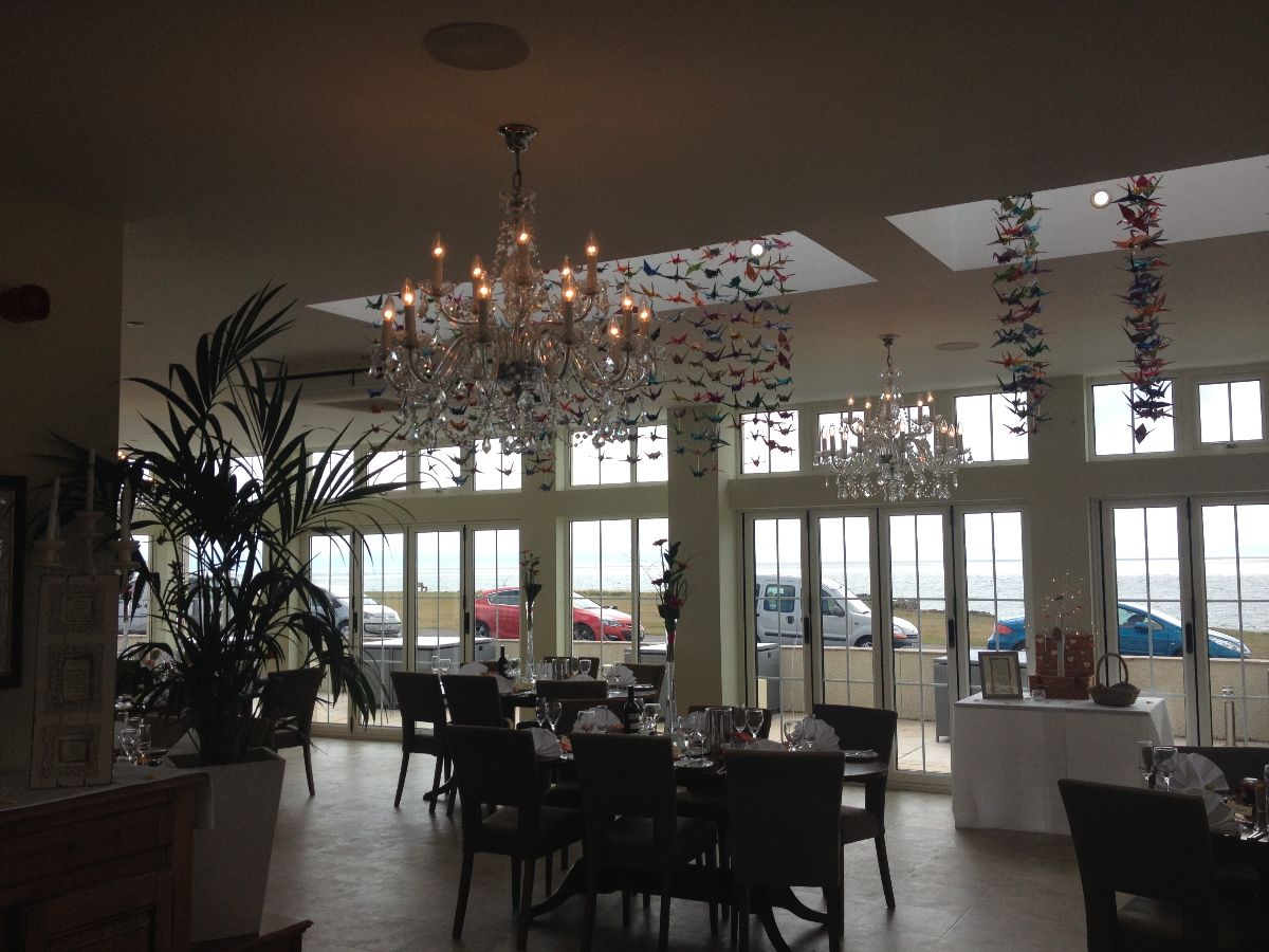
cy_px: 476
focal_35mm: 35
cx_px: 634
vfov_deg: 40.7
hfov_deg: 52.6
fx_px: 1283
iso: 50
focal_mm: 4.28
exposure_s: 1/635
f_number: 2.4
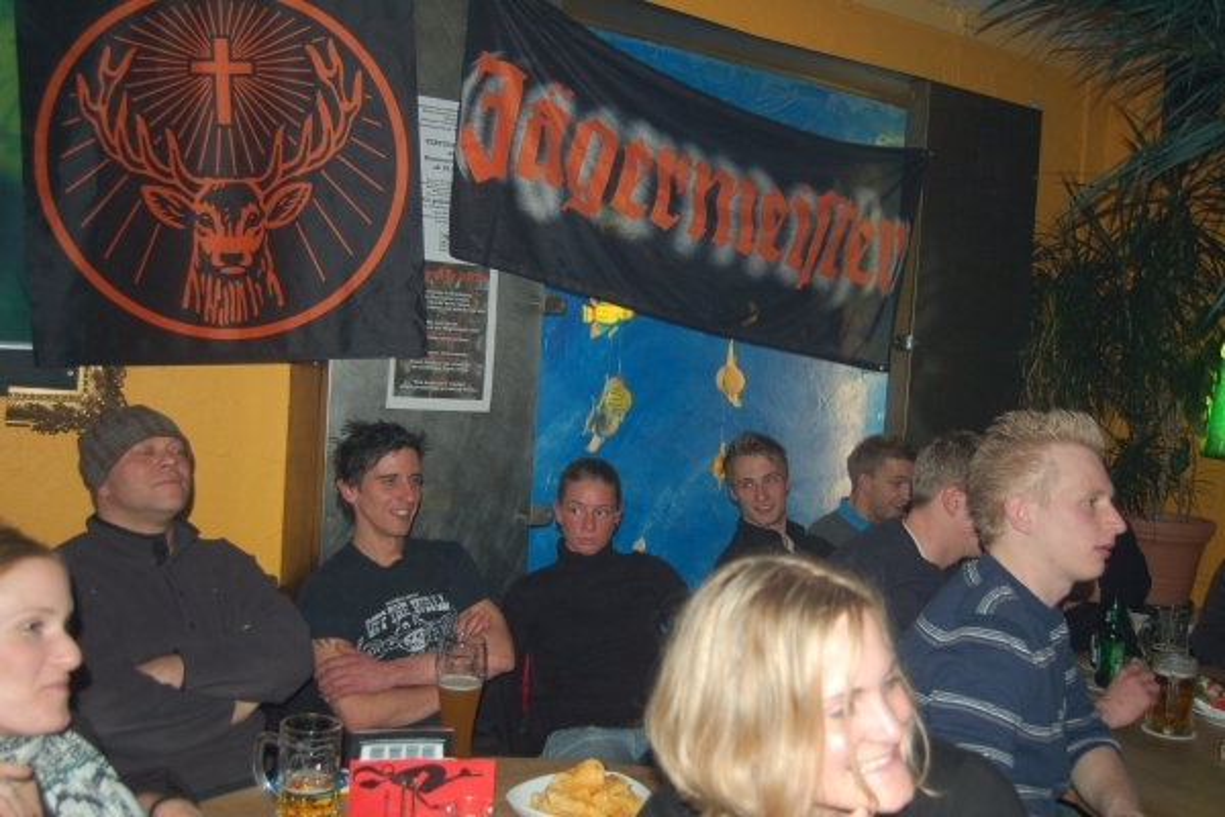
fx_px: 1123
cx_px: 612
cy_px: 408
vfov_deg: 40.0
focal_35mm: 33
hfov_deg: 57.2
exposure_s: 1/60
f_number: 3.8
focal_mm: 22
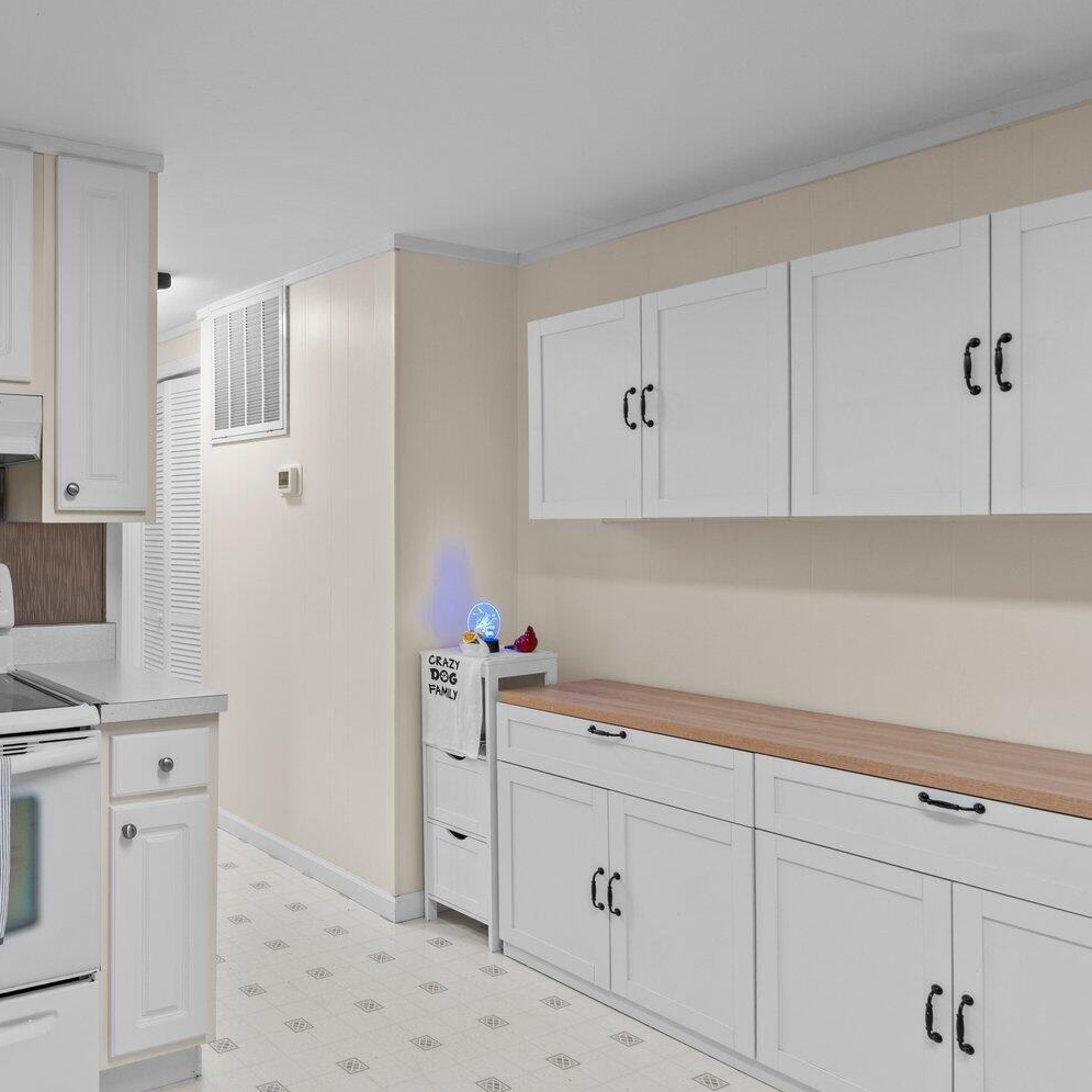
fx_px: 999
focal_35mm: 28
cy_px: 528
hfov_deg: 52.5
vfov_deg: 57.3
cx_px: 177
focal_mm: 16
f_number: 8
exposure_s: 1/5
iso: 400
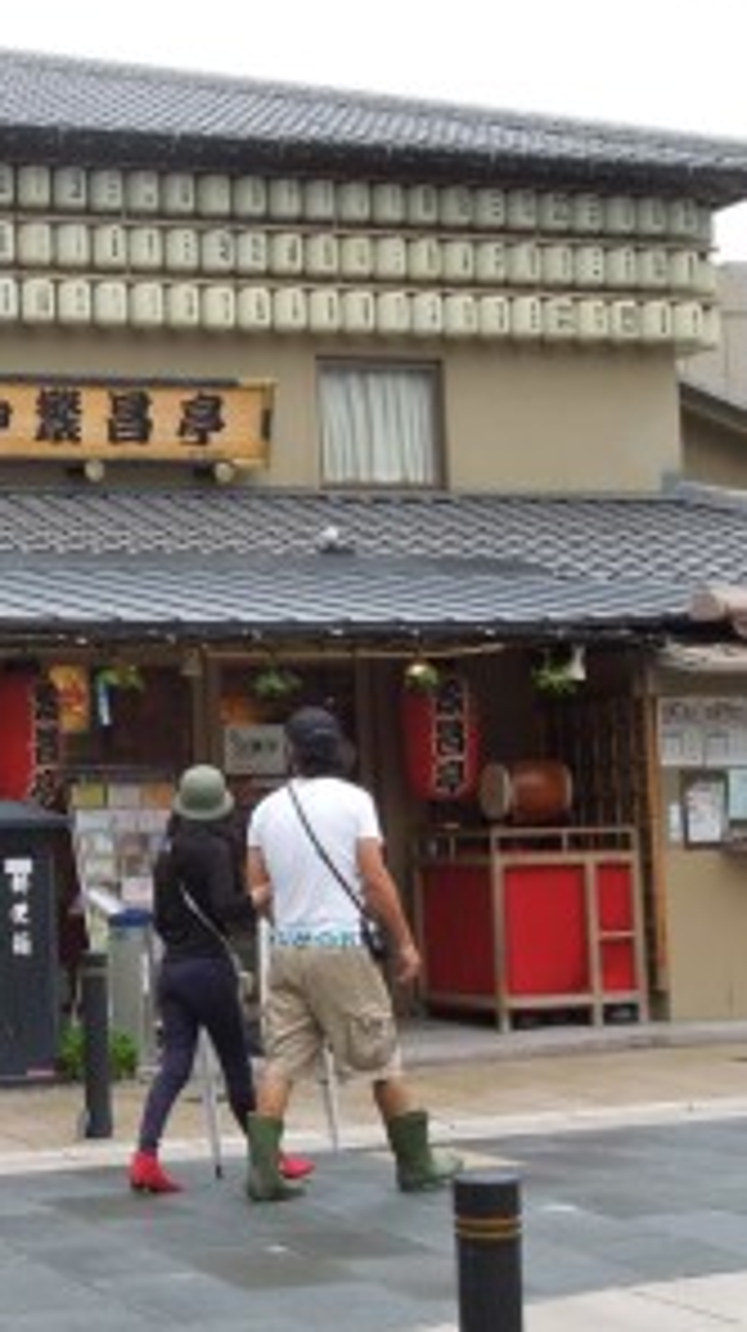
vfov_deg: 30.6
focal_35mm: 69
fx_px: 2435
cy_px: 603
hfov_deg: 16.6
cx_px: -189
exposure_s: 1/160
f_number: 3.8
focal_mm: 7
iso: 100
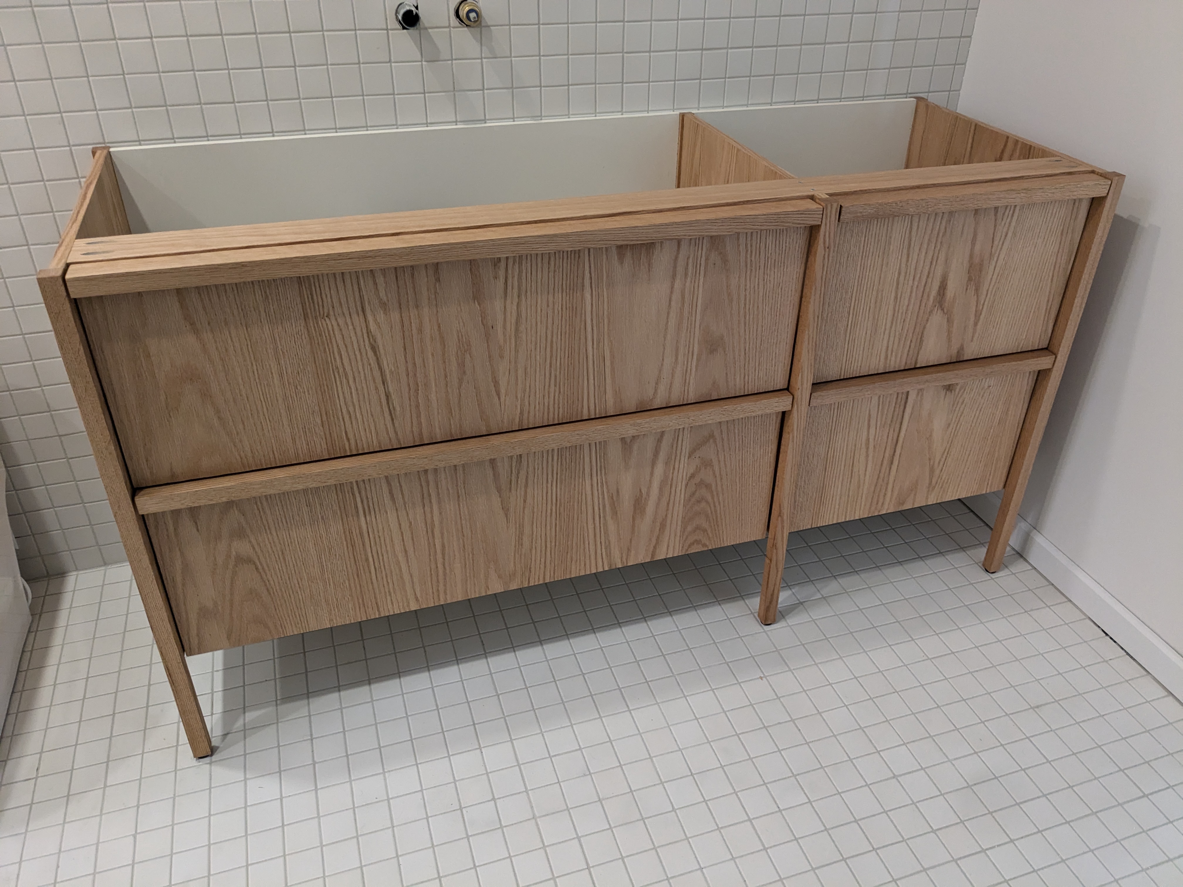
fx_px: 923
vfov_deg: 51.4
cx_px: 592
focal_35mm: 27
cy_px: 444
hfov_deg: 65.3
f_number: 1.73
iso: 261
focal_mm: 4.38
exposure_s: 1/24
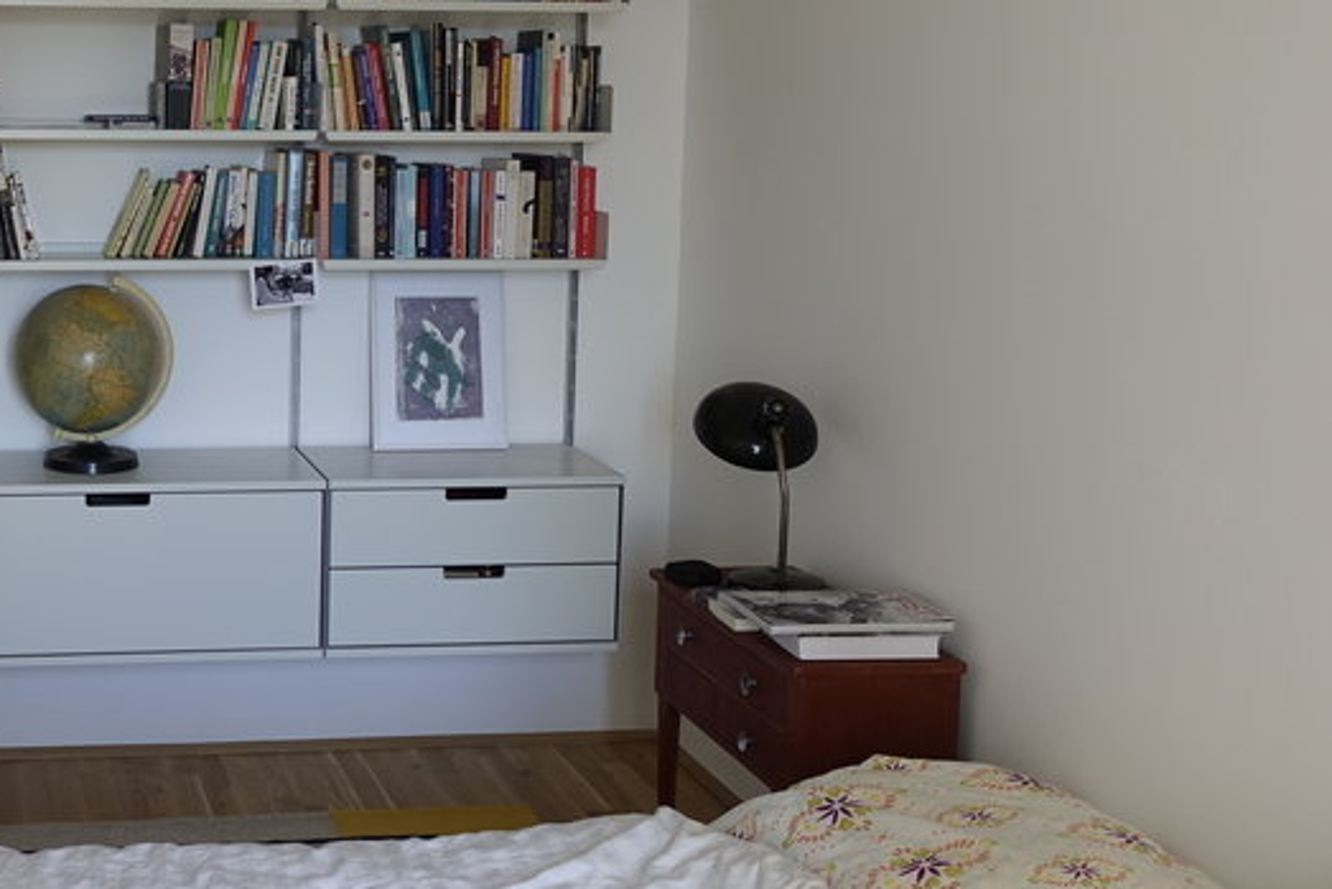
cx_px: 125
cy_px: 274
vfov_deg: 28.4
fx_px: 1739
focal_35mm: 47
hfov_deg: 38.9
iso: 125
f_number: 2.8
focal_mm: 8.8
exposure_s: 1/30
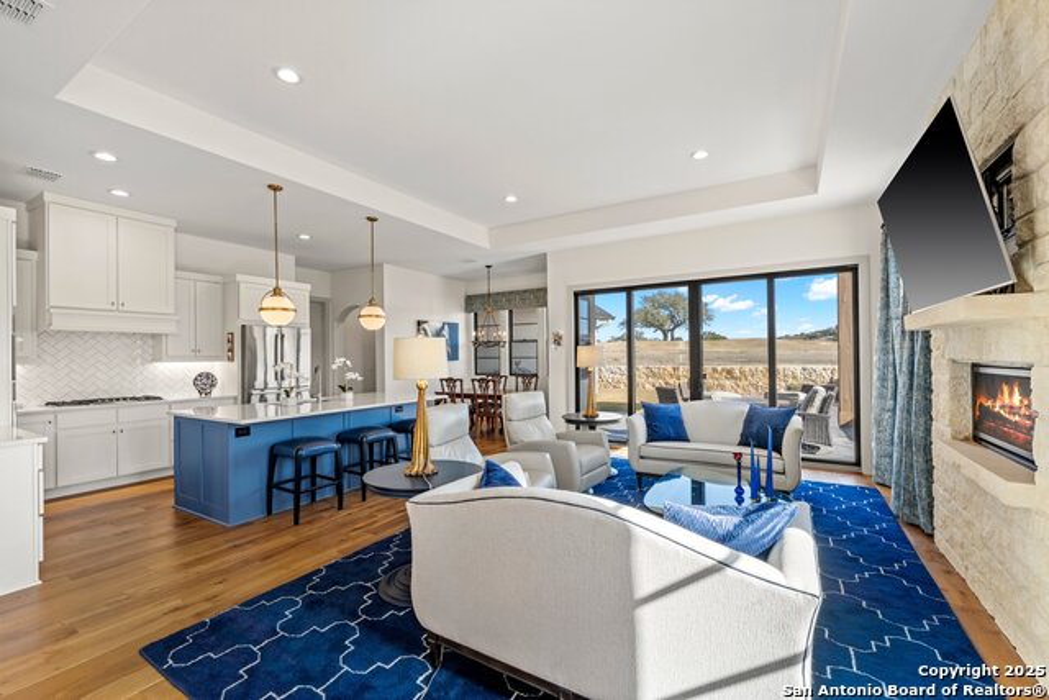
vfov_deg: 77.4
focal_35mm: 15
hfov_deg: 100.4
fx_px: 437
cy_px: 350
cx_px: 524
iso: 100
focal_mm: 15
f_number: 8
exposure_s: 1/15
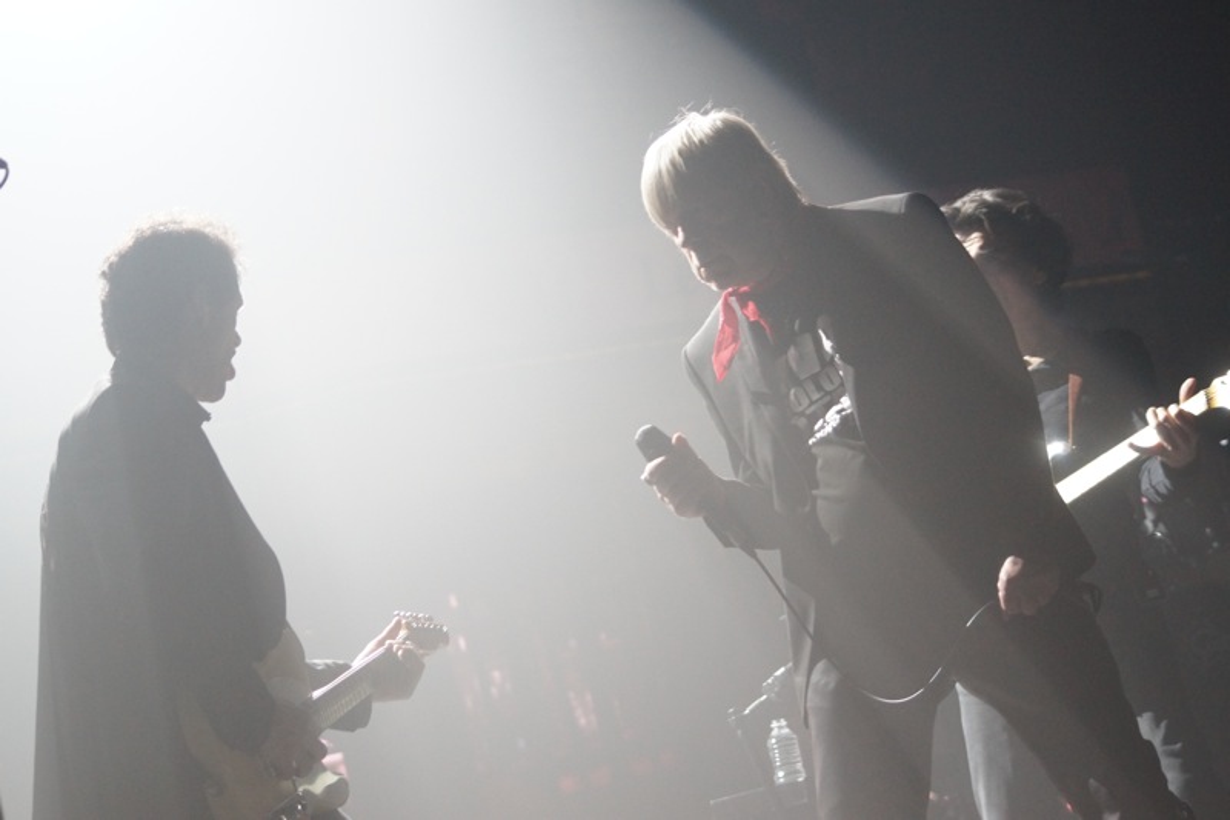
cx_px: 615
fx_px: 3587
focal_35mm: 105
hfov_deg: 19.5
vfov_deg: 13.0
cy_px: 410
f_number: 4
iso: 2000
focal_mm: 70
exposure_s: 1/160
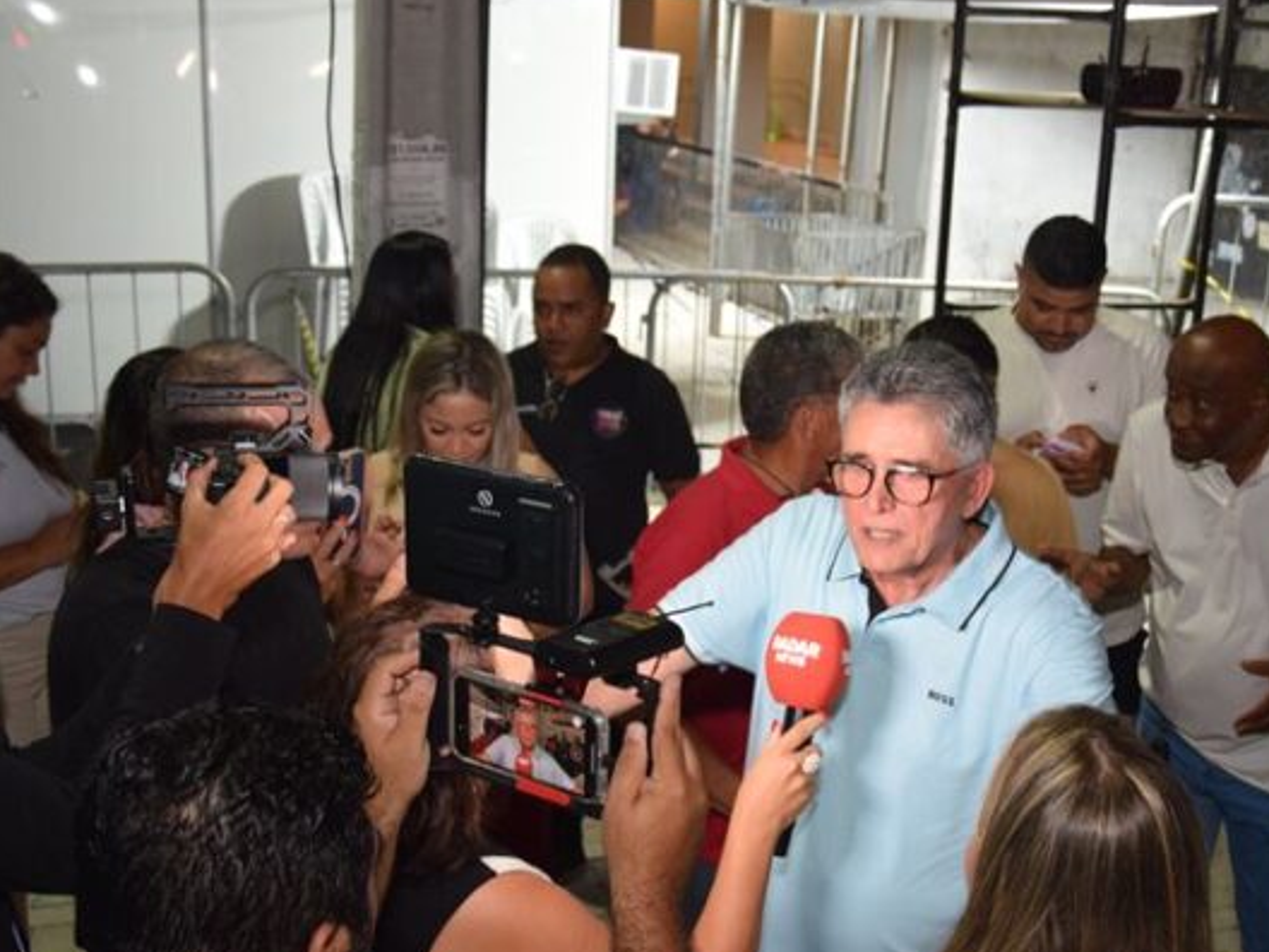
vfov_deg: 28.7
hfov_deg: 37.6
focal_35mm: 51
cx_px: 769
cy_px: 505
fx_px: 1858
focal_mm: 25
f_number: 4
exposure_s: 1/60
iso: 1400
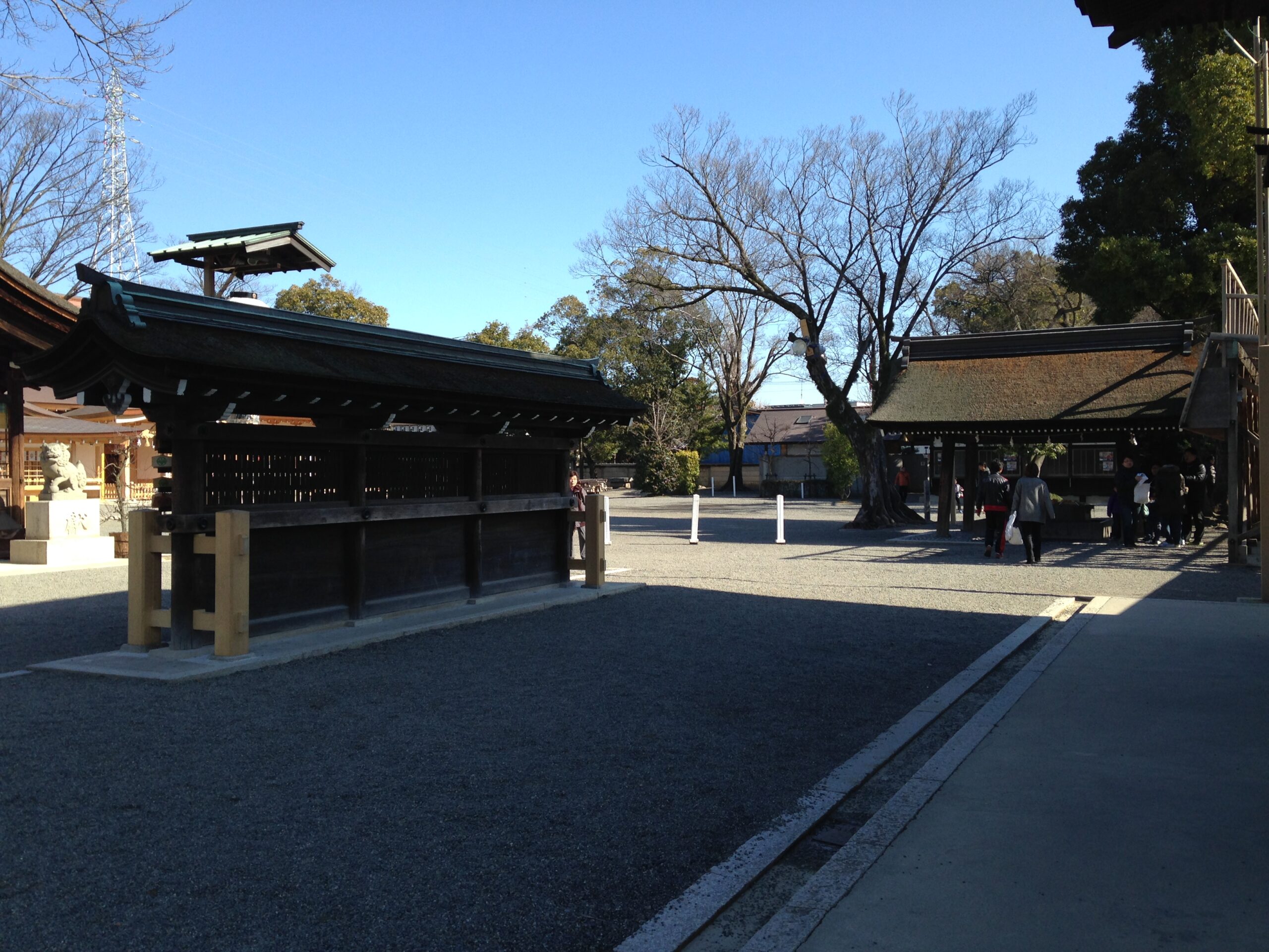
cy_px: 476
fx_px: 1210
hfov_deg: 55.4
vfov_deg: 42.9
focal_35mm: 33
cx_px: 634
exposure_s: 1/733
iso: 50
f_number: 2.4
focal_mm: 4.12
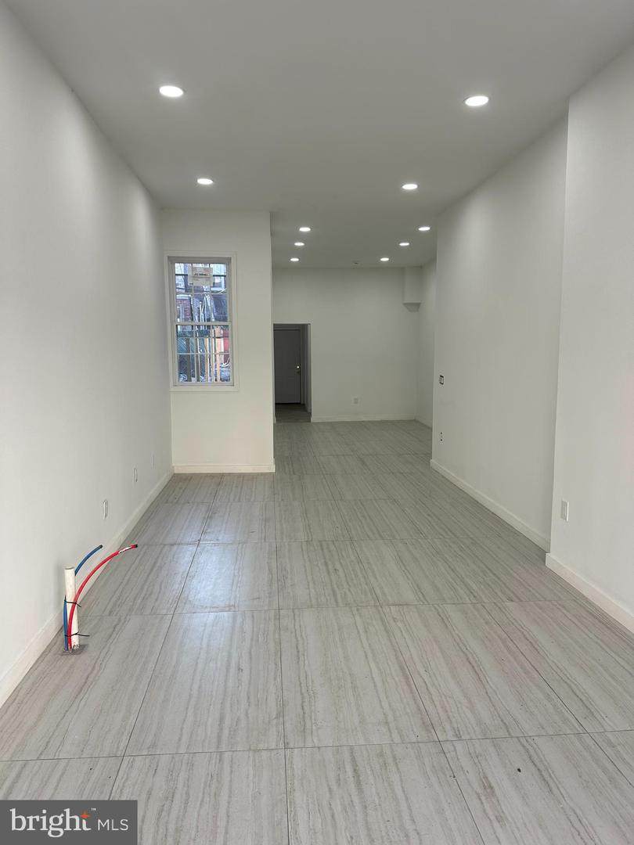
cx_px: 317
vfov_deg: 71.6
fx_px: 586
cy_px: 422
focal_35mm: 24
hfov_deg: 56.8
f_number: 1.78
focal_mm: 6.86
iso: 80
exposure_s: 1/204
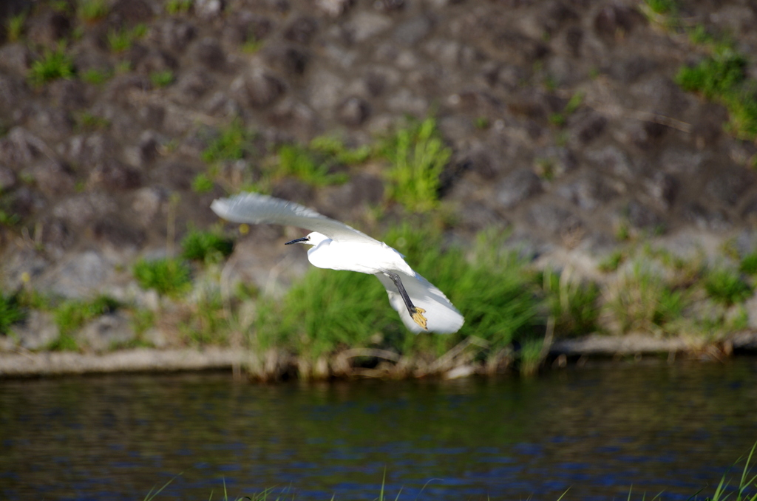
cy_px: 250
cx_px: 378
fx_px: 9442
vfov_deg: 3.0
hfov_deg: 4.6
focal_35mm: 450
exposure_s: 1/320
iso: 100
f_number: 5.6
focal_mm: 300
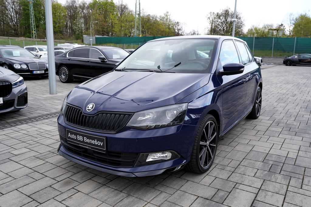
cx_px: 156
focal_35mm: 28
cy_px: 104
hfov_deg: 65.5
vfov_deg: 46.4
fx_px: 242
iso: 100
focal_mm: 28
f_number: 5.6
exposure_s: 1/125
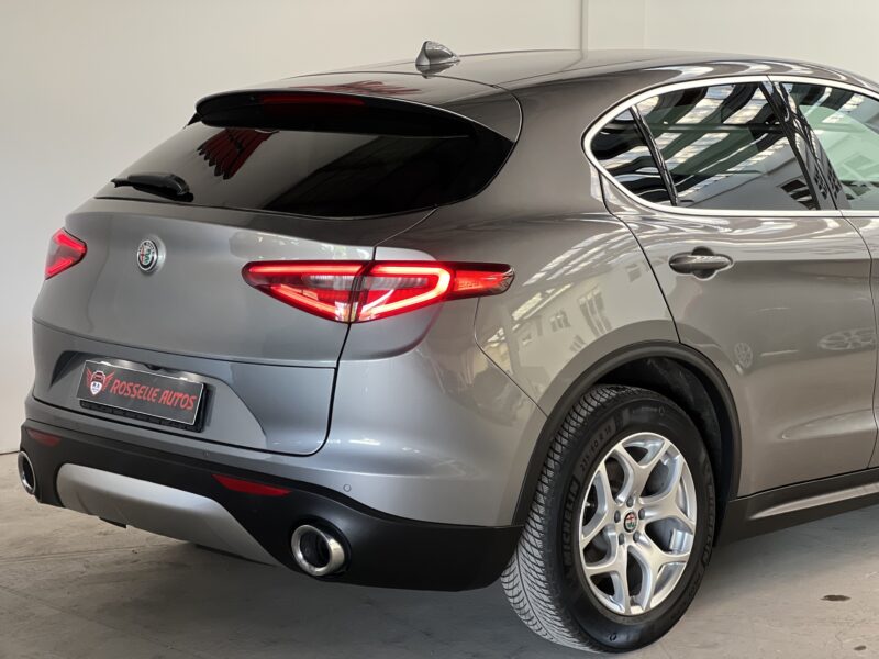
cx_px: 440
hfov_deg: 25.3
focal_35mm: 77
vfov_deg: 19.1
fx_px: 1955
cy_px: 330
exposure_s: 1/40
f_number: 2.8
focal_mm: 9
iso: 250
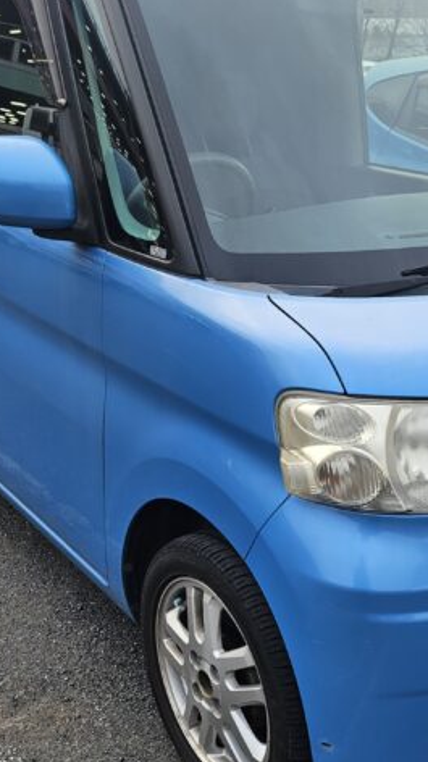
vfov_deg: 58.0
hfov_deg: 33.9
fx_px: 687
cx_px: 325
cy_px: 381
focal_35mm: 34
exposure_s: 1/101
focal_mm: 5.4
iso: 32
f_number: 1.8
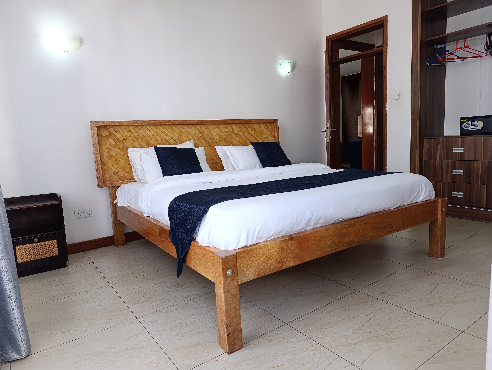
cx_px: 246
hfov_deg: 73.8
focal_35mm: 23
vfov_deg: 59.0
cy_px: 185
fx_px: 327
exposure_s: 1/100
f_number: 1.6
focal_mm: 6.14
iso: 640
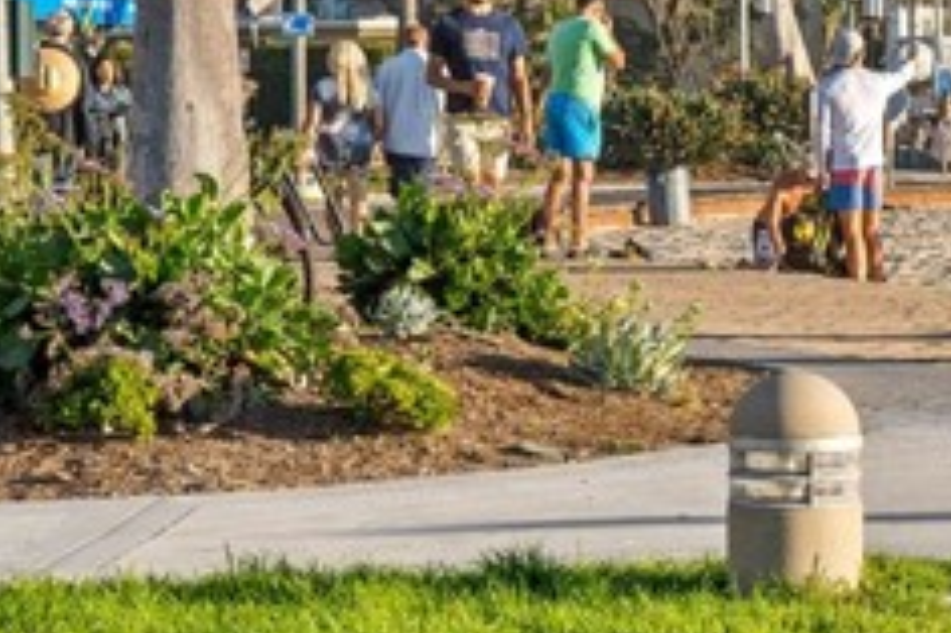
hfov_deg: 15.8
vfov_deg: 10.8
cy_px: -52
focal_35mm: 125
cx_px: 1157
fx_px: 3300
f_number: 8
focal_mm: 46
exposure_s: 1/320
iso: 100
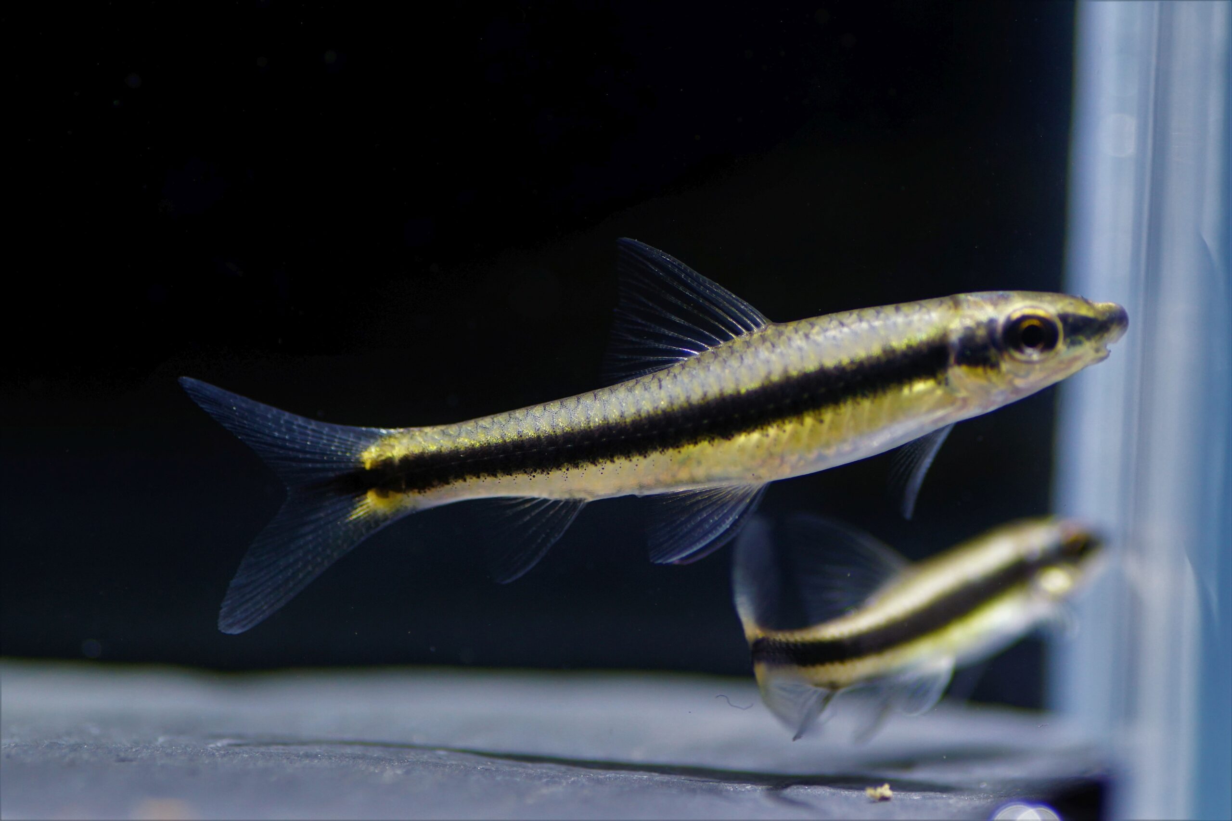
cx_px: 616
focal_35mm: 135
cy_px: 410
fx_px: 4620
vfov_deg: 10.2
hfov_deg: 15.2
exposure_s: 1/400
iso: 500
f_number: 2.8
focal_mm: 90
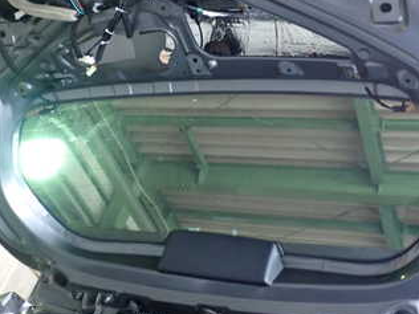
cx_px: 225
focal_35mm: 57
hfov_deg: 33.8
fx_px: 690
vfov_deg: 25.3
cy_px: 69
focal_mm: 5.4
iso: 500
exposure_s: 1/40
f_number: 2.3
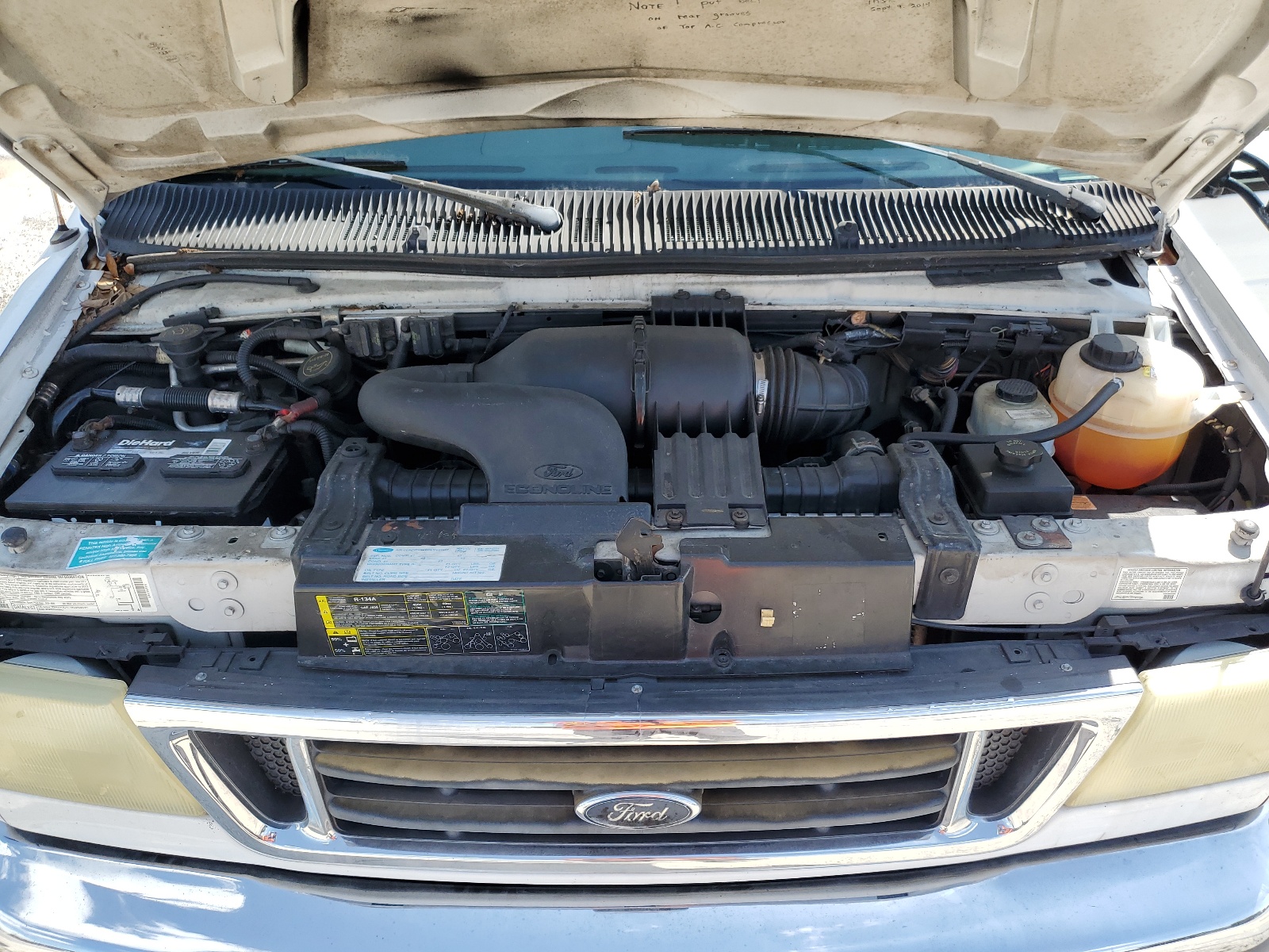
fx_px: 953
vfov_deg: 53.1
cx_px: 634
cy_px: 476
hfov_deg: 67.3
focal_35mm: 26
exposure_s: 1/1000
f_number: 1.5
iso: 50
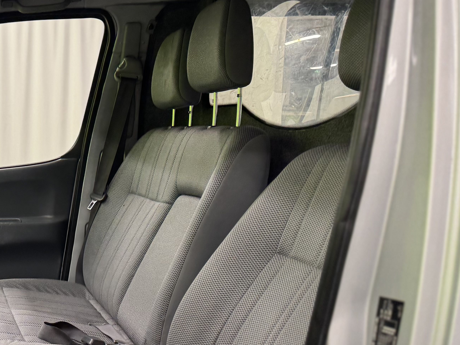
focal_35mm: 53
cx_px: -23
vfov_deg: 26.8
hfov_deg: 32.6
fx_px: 704
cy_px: 294
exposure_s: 1/100
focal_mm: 6.76
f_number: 1.78
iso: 100
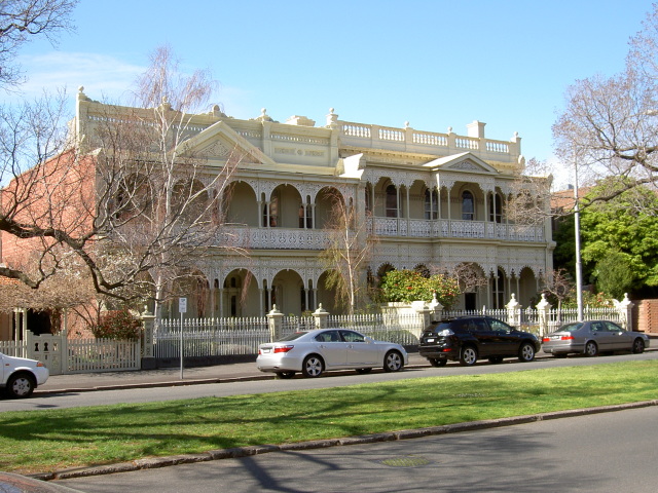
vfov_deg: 30.9
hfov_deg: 40.4
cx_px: 329
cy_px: 246
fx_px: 893
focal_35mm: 47
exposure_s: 1/160
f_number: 5.7
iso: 50
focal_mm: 7.7
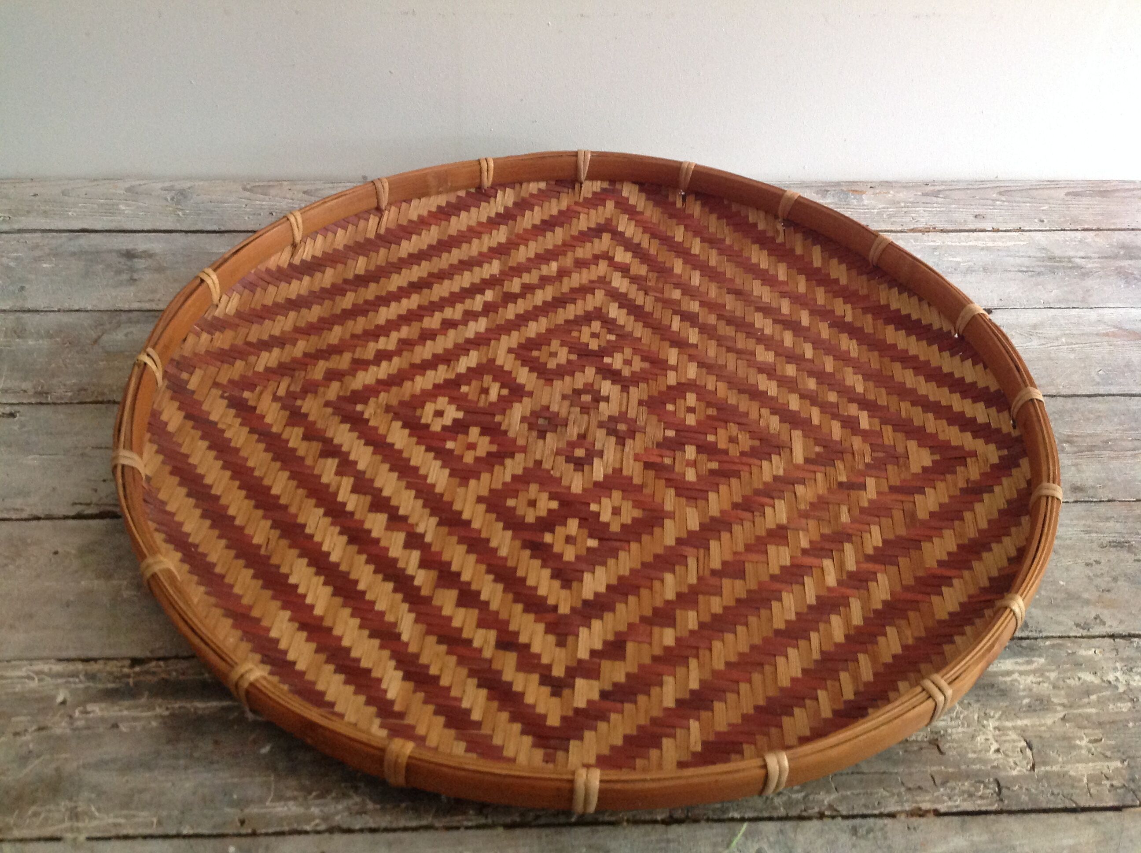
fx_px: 1152
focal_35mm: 35
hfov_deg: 52.7
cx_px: 570
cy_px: 426
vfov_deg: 40.6
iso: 250
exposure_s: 1/15
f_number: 2.4
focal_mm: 4.28
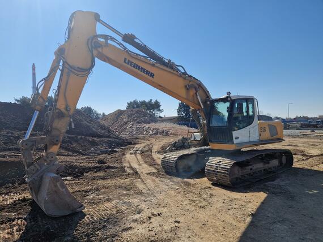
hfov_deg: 73.9
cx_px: 162
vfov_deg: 58.9
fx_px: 215
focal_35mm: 23
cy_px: 121
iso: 50
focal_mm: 5.4
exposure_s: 1/2720
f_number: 1.8
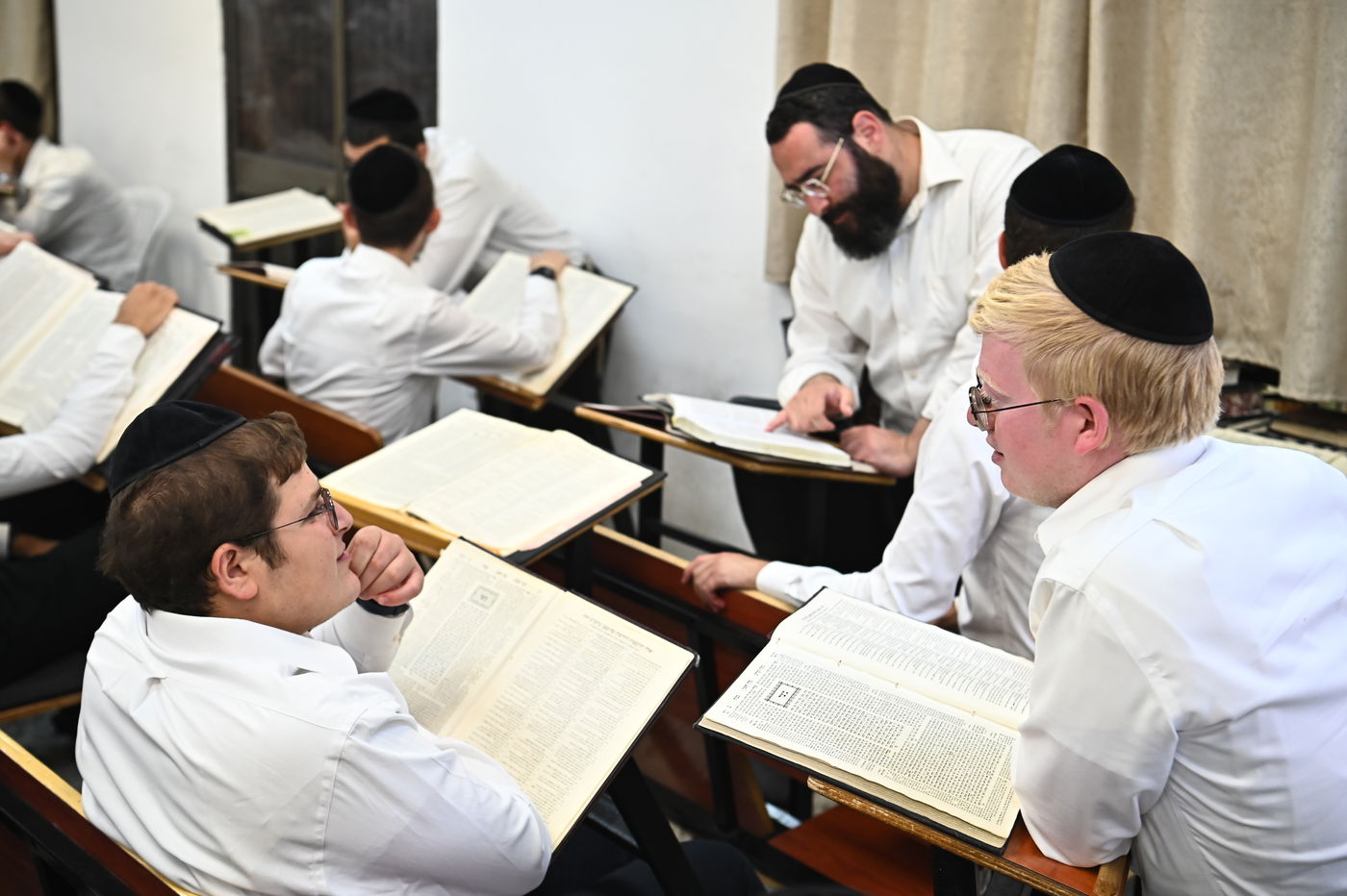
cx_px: 674
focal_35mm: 50
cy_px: 448
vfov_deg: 27.0
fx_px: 1870
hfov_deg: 39.6
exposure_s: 1/200
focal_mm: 50
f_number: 4
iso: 1000
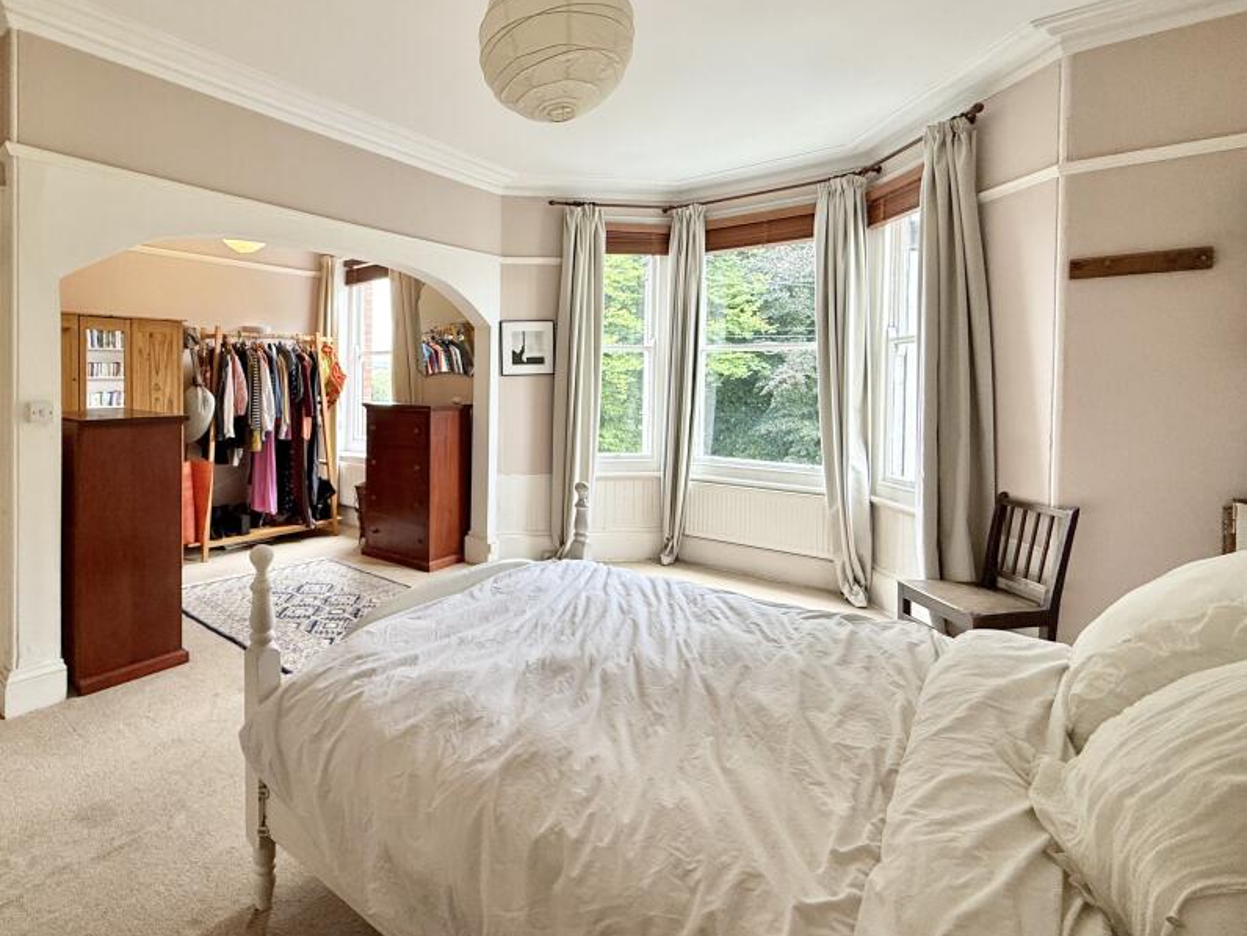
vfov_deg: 71.1
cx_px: 451
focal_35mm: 18
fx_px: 648
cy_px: 394
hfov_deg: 85.7
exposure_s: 1/100
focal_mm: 2.22
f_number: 2.2
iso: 80
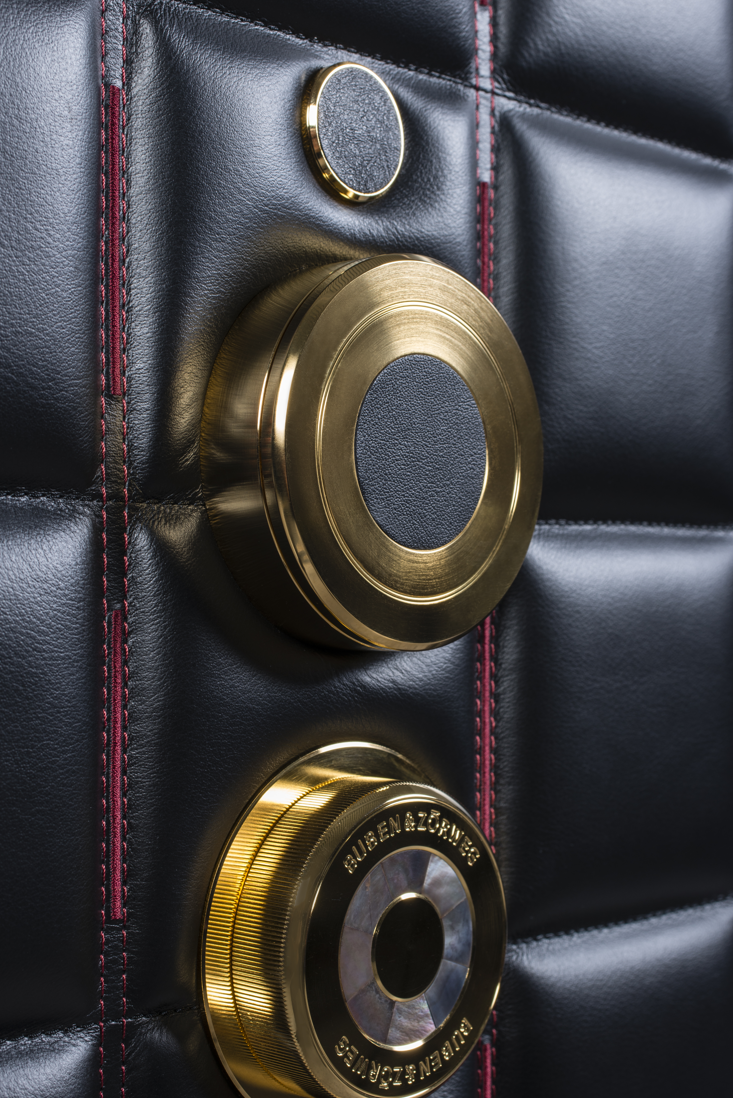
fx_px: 1862
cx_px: 379
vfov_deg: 32.9
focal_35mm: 61
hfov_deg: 22.3
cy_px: 564
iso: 100
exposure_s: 1/200
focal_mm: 50
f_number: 11
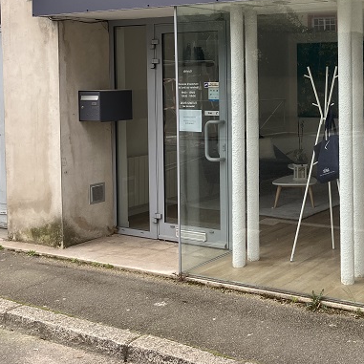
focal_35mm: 52
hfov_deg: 30.9
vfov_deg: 32.2
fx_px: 619
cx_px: 347
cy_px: 90
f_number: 1.8
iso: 32
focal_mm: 3.99
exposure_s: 1/471
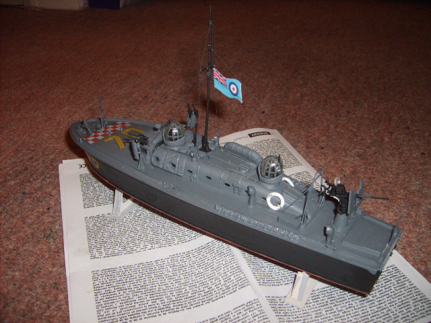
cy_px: 162
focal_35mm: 35
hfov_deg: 52.6
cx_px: 216
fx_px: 436
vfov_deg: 40.7
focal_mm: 5.8
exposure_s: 1/45
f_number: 2.8
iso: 100
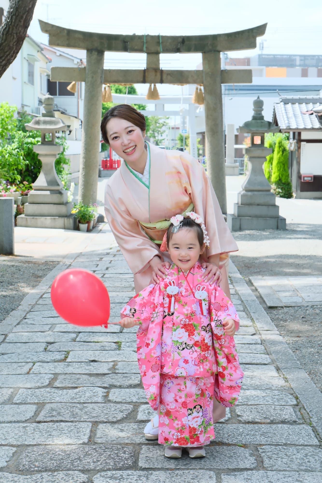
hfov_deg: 25.1
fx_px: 724
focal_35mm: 54
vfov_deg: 36.9
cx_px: 161
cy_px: 242
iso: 800
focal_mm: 36.1
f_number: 7.1
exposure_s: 1/320
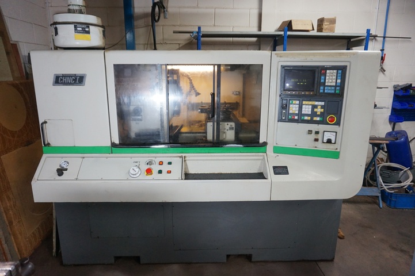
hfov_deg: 73.8
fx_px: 277
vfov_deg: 53.1
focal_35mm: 24
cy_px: 138
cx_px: 208
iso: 1600
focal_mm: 16
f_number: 3.5
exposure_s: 1/160
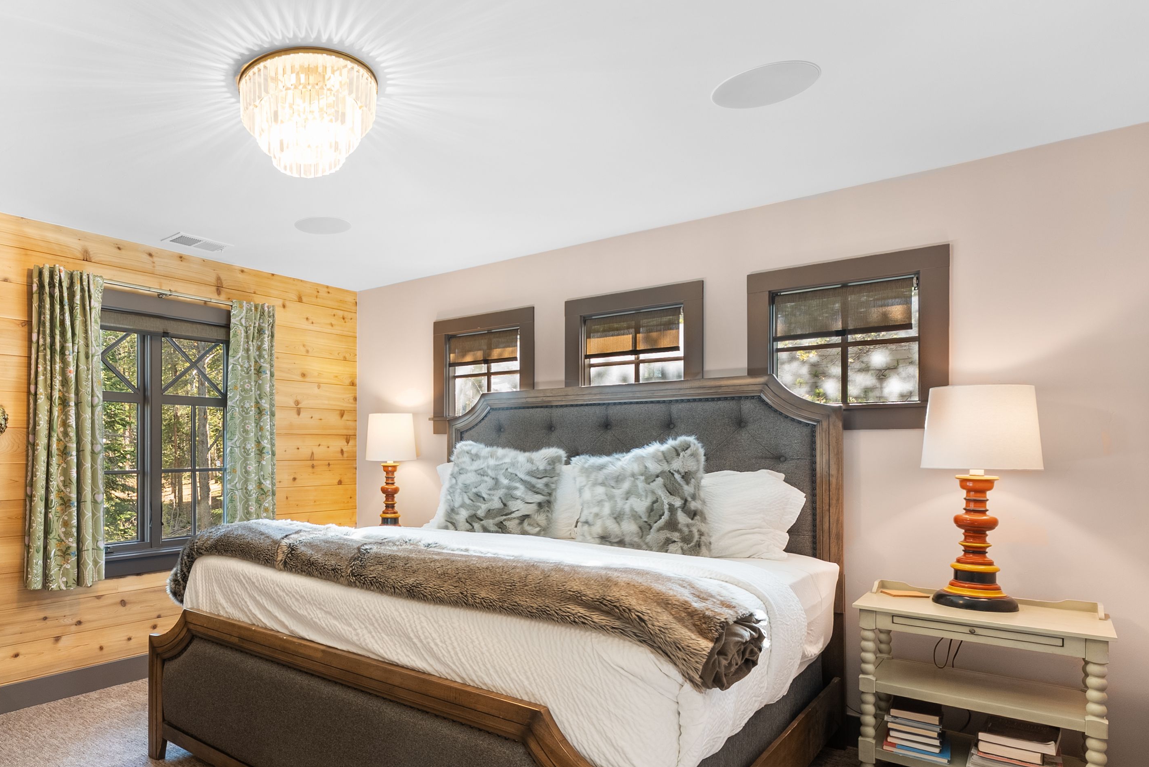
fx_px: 671
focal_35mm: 21
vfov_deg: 58.7
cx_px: 326
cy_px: 487
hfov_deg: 76.8
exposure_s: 1/6
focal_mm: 14
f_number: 7.1
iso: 250
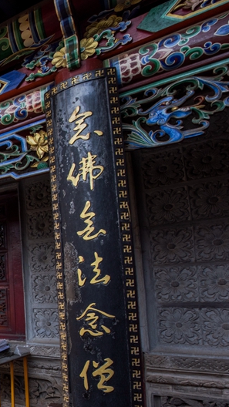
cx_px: -178
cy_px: 272
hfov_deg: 22.7
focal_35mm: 30
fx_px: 324
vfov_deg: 62.6
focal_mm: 14
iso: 200
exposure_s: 1/100
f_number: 13
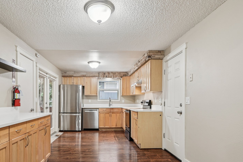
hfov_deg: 75.8
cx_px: 106
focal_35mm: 23
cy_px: 104
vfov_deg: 54.3
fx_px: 155
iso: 400
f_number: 8
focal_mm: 16
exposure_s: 1/3.33
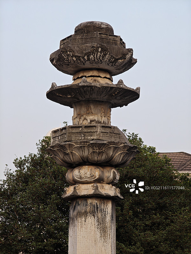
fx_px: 883
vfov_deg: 16.4
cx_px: 96
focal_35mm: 120
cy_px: 127
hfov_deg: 12.3
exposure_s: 1/164
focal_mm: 19.4
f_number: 2.5
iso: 50
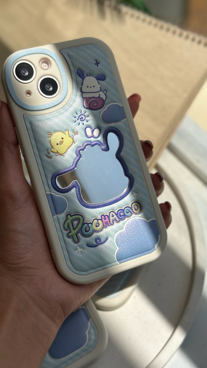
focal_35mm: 53
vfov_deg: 39.2
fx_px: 517
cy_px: 186
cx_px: 77
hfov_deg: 22.6
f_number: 1.78
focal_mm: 6.86
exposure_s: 1/8929
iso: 100
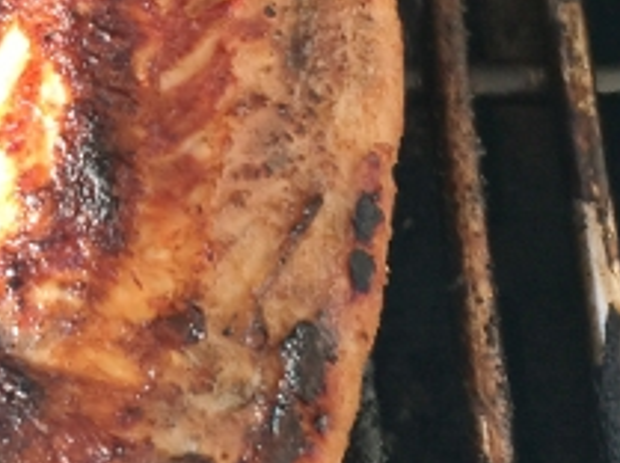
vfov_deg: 16.5
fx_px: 1591
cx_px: 30
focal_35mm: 89
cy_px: 134
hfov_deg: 21.4
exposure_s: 1/15
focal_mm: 4.15
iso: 32
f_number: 2.2
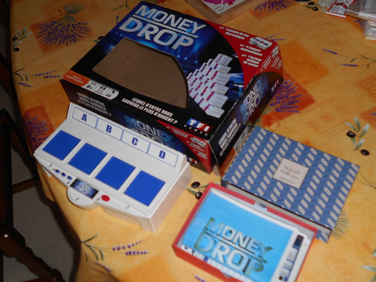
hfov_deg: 47.9
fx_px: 424
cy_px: 141
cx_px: 188
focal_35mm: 39
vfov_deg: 36.8
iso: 80
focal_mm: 6.7
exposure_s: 1/30
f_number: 3.9
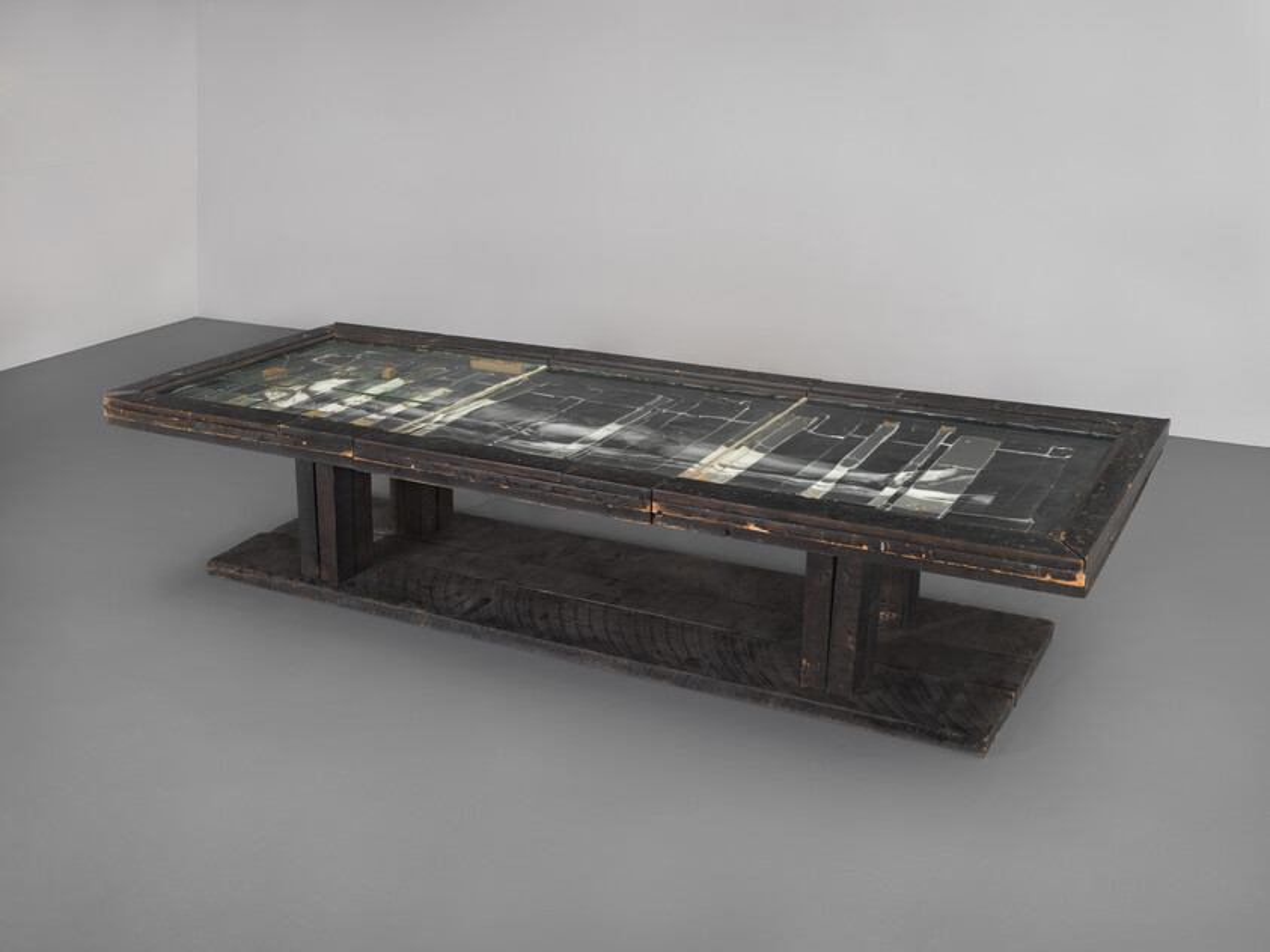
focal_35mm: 32
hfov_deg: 56.8
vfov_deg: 44.2
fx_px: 1174
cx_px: 635
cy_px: 476
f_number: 8
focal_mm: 50
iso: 64
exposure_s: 1/125
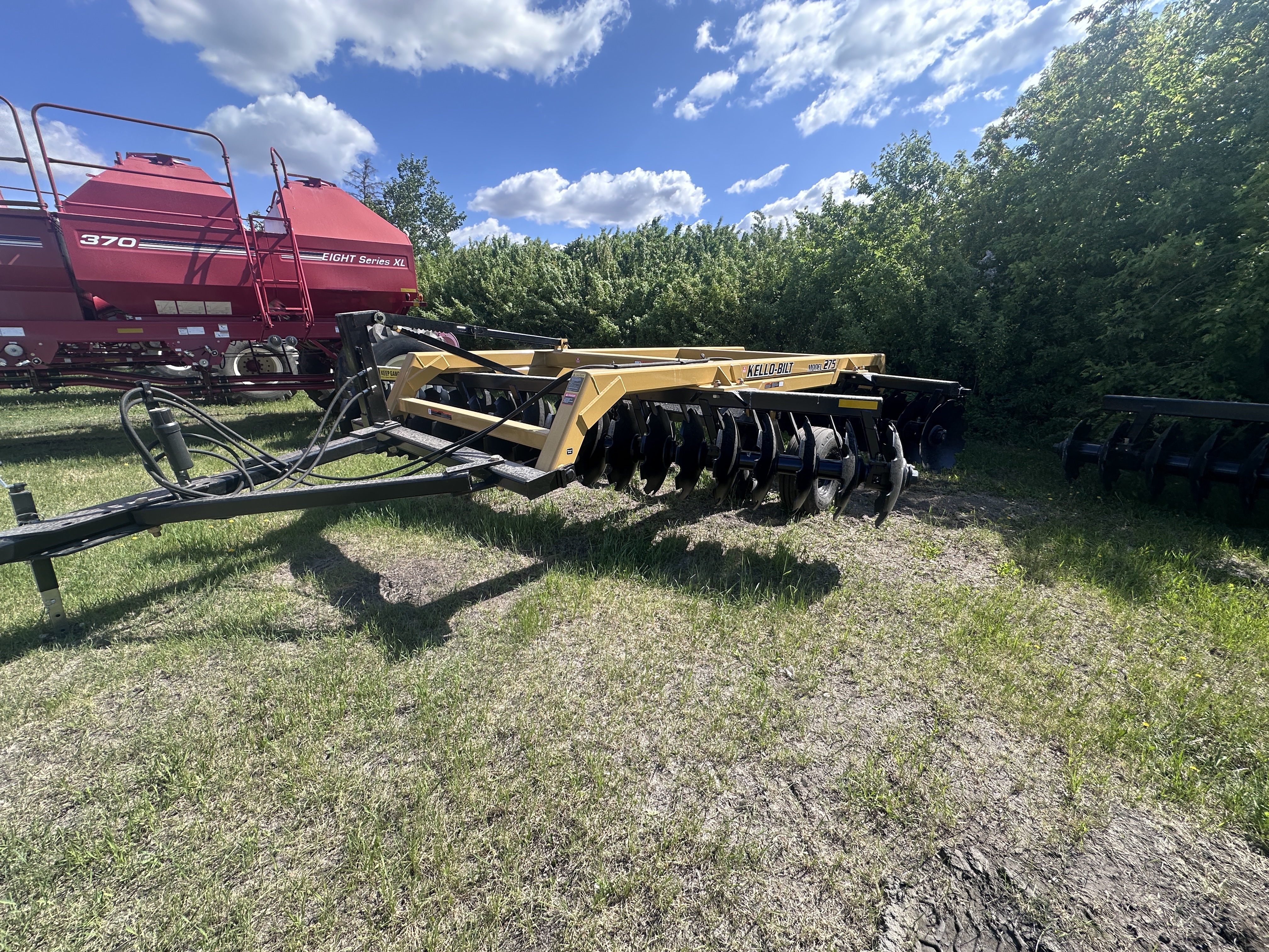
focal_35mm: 14
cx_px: 634
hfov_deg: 102.1
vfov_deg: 85.7
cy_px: 476
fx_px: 513
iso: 50
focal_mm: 2.22
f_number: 2.2
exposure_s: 1/779
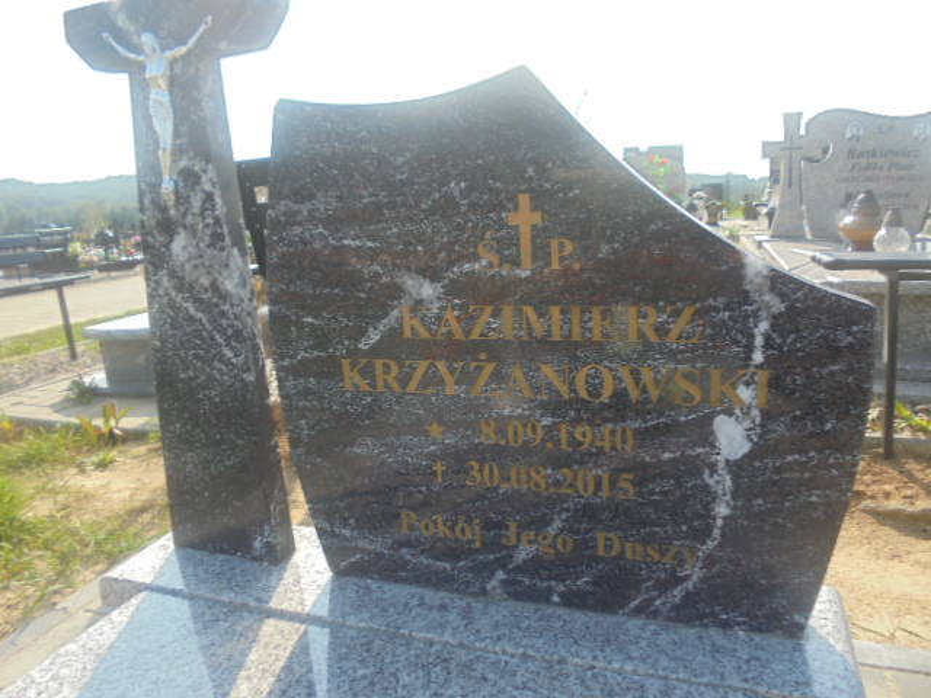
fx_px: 699
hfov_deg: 67.3
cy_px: 349
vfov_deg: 53.1
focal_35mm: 26
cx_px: 466
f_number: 3.5
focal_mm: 4.6
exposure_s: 1/400
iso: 100
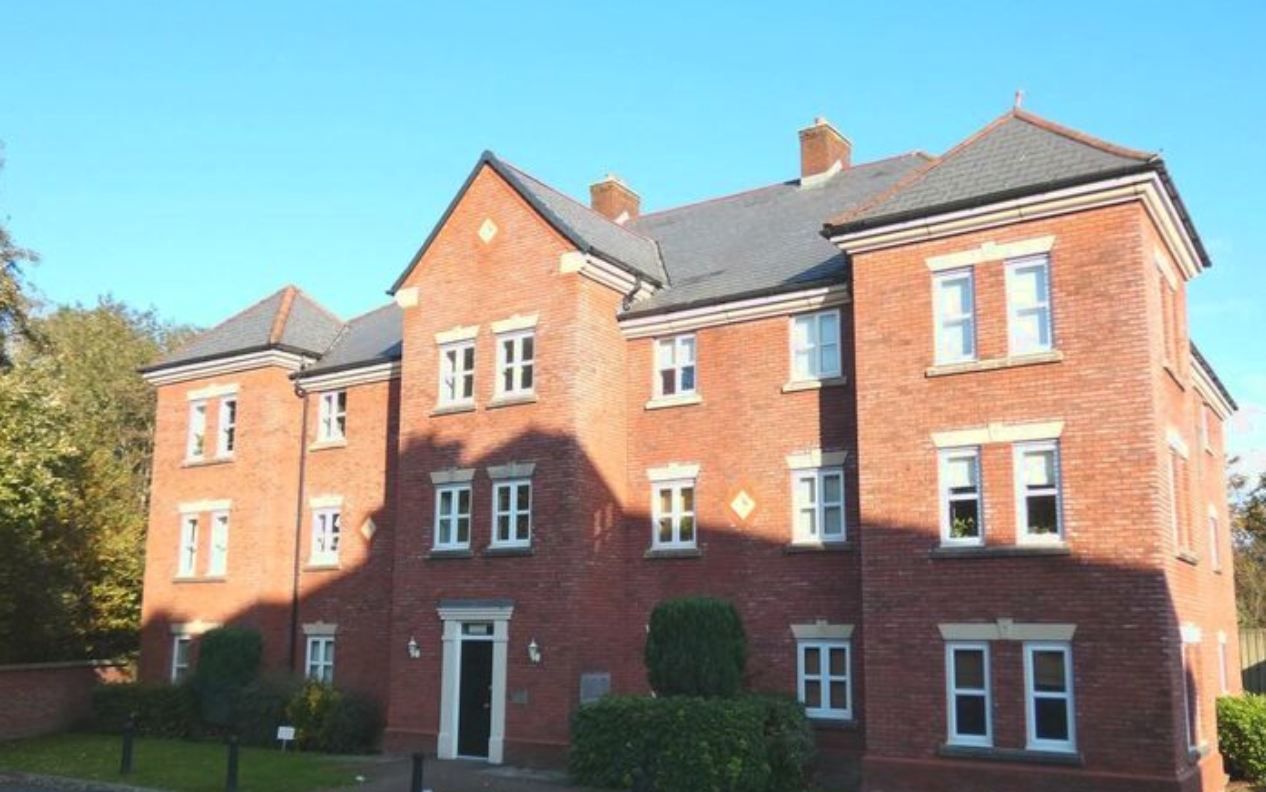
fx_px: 1139
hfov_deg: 58.1
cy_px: 451
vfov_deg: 38.3
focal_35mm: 33
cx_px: 634
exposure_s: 1/500
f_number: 3.3
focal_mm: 5.5
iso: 80
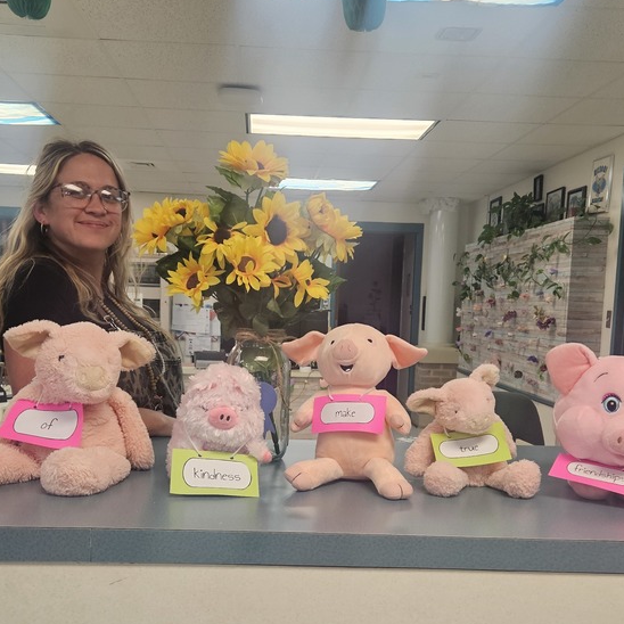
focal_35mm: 38
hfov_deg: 43.8
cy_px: 385
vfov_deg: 43.6
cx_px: 282
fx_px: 775
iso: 250
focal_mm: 5.4
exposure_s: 1/120
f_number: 1.8
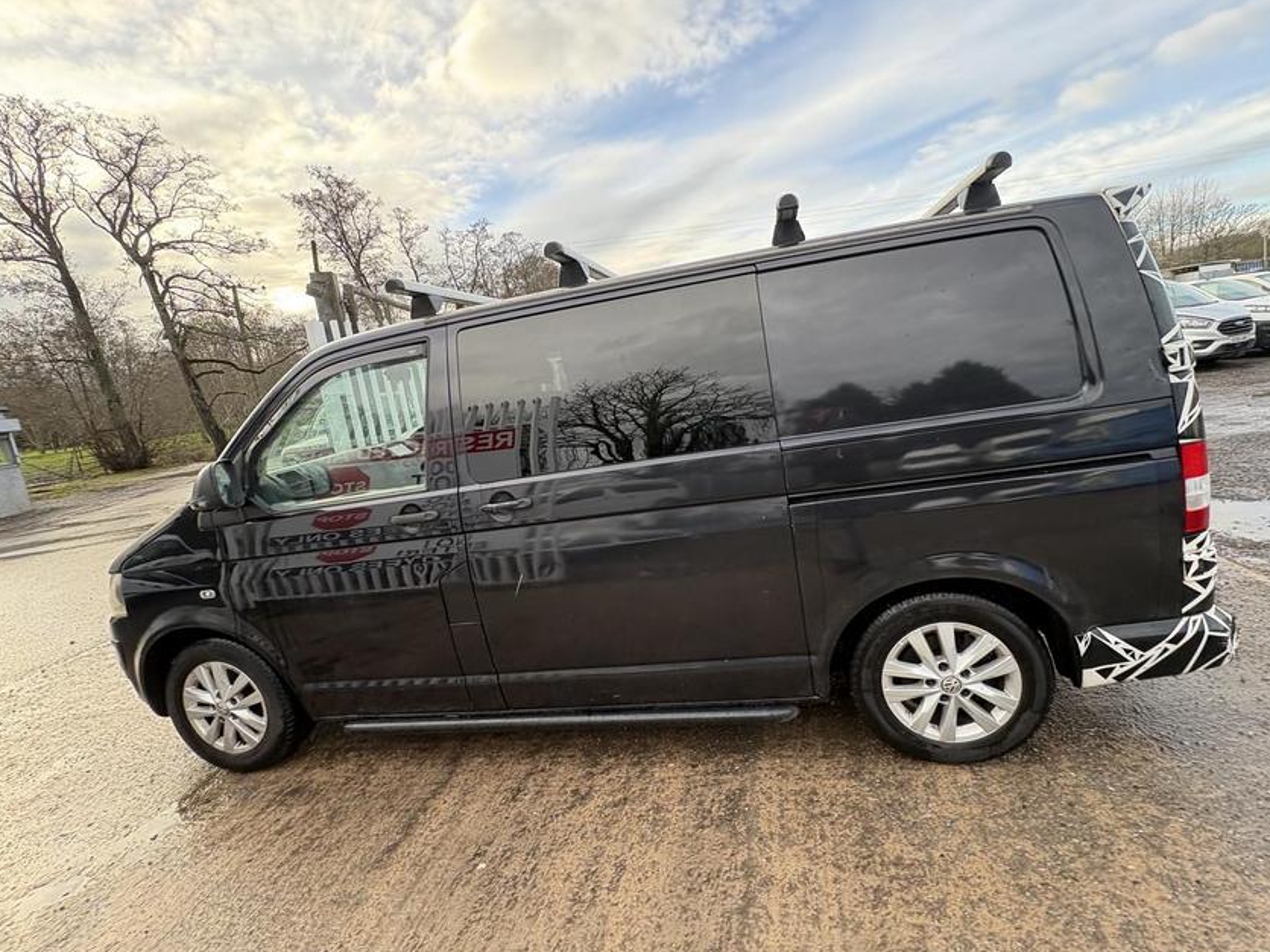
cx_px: 671
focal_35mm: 15
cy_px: 456
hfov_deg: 98.1
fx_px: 550
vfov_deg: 81.7
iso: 100
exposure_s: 1/127
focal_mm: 2.22
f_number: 2.2
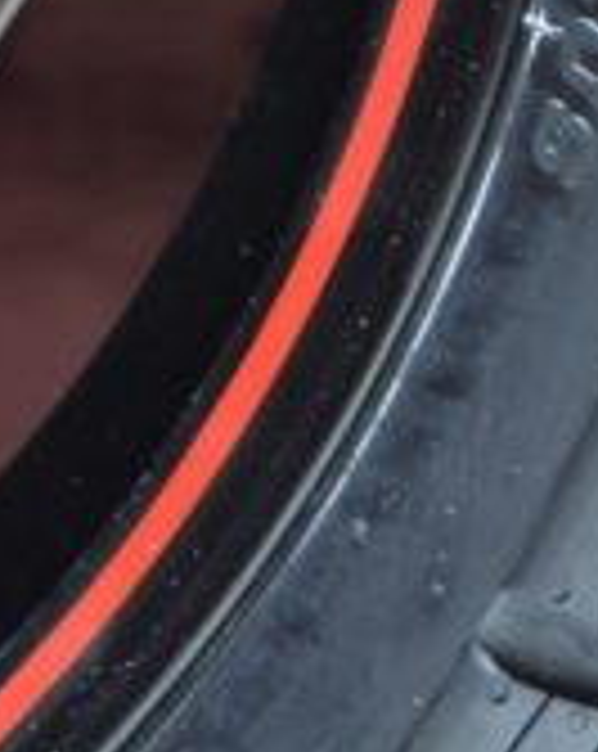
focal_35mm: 268
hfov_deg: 5.8
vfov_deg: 6.8
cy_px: -1216
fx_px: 5943
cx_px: 223
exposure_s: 1/125
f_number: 4.2
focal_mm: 31
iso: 220
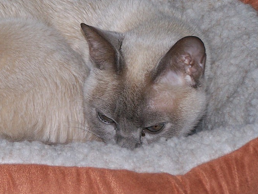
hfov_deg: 9.9
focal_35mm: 200
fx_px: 1491
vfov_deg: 7.4
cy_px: 69
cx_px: 63
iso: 80
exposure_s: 1/100
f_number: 3.2
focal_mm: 17.5
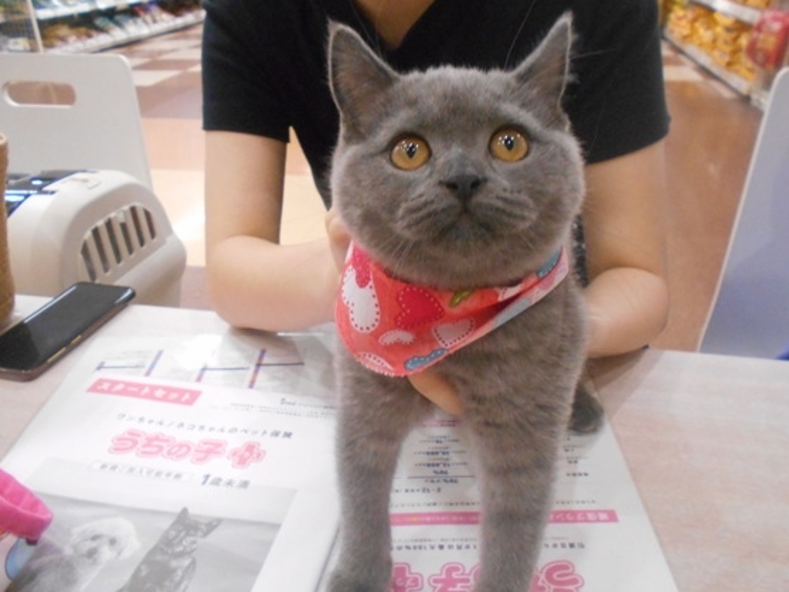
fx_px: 638
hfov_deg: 63.4
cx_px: 418
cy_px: 282
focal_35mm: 28
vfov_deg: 49.7
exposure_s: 1/80
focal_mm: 4.6
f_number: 3.2
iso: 800
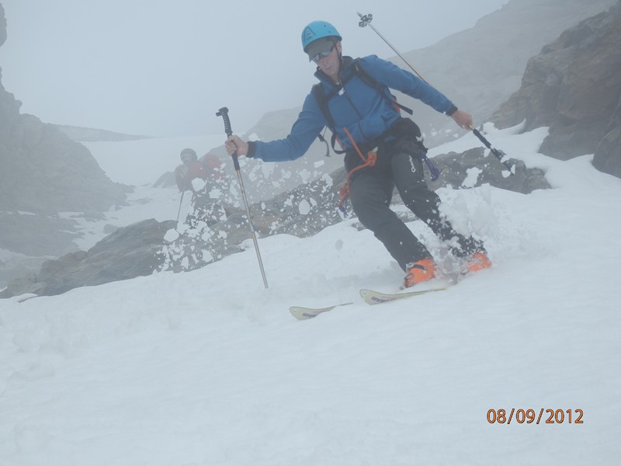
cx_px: 310
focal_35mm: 116
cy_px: 233
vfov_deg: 12.8
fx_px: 2081
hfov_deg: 17.0
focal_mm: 20.9
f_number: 5.2
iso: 80
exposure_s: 1/500
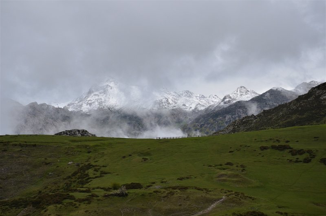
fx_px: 705
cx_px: 163
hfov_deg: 26.0
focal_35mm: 78
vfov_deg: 17.4
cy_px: 108
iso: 400
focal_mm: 52
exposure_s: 1/1600
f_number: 7.1
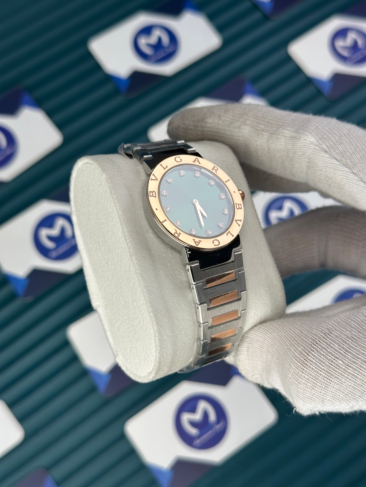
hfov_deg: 30.3
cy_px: 244
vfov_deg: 39.7
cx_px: 183
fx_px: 677
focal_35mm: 48
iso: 64
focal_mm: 6.86
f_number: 1.78
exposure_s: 1/1171
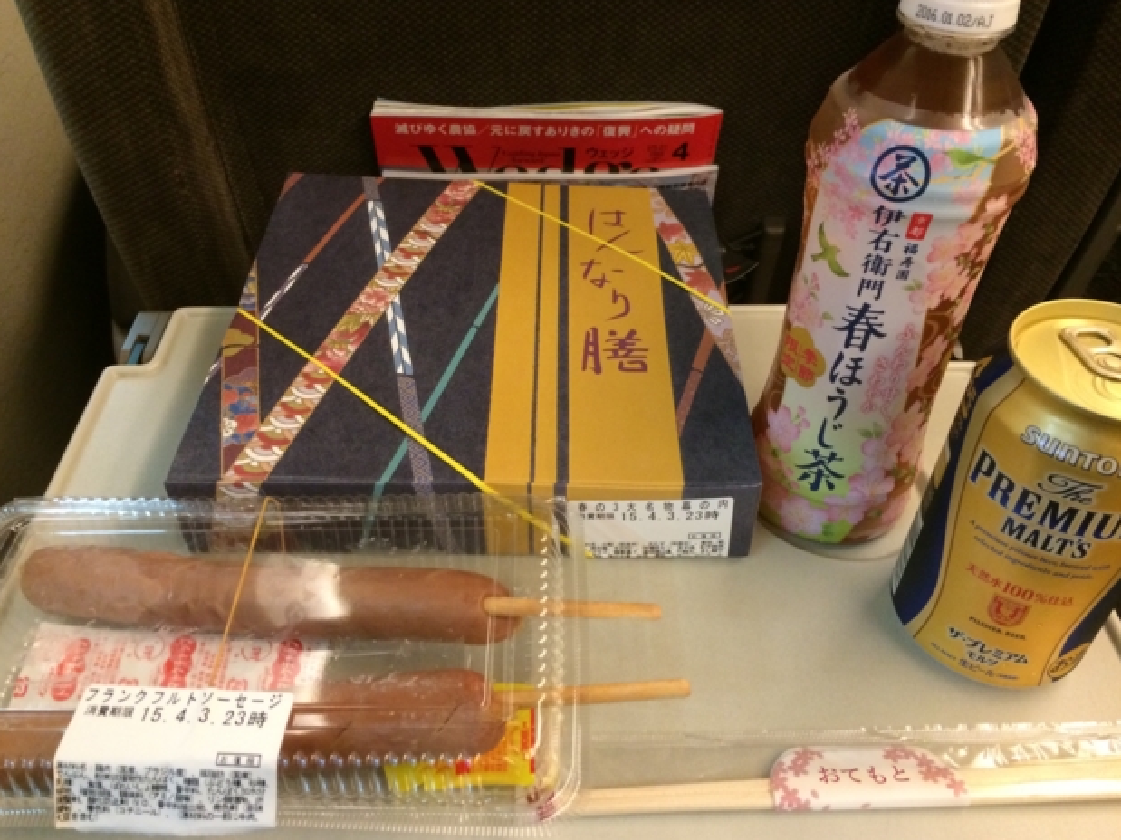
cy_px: 425
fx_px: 971
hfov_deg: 60.0
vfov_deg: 46.8
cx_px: 549
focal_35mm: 30
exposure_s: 1/30
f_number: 2.2
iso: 250
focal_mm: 4.15
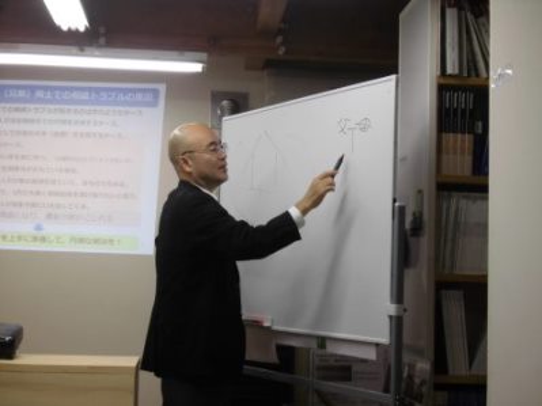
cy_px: 203
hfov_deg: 32.2
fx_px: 939
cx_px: 271
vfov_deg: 24.4
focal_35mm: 60
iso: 200
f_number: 3.9
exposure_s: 1/60
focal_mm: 10.7
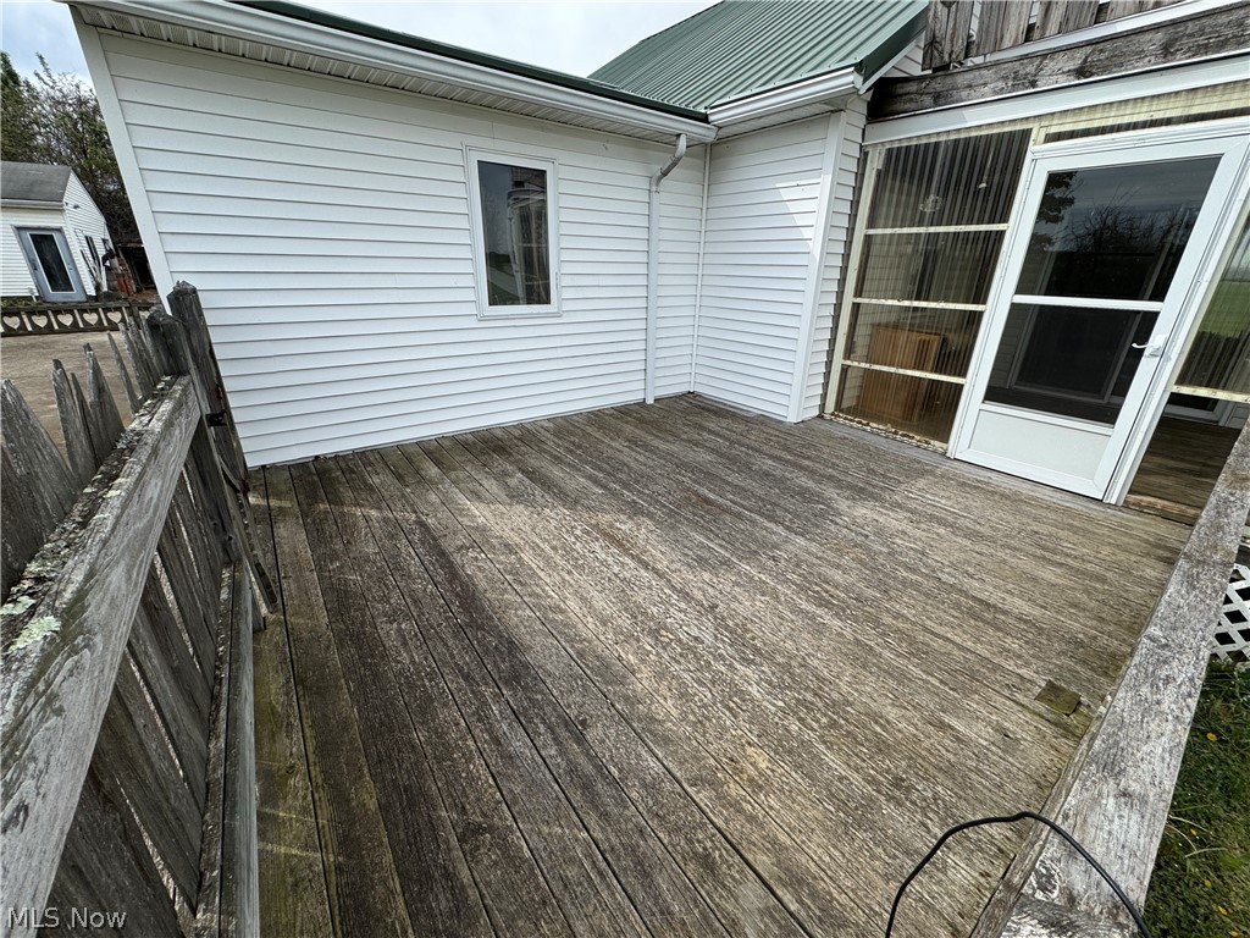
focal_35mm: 14
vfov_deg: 85.7
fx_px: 506
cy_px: 469
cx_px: 625
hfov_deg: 102.1
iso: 40
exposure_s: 1/1034
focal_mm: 2.22
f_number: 2.2
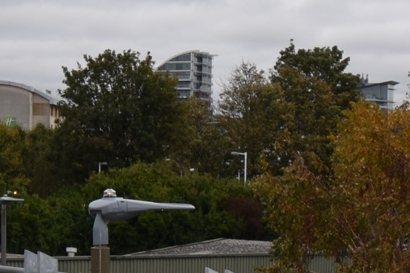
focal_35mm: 117
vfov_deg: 11.5
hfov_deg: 17.5
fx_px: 1333
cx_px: 195
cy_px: 323
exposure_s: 1/160
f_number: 6.3
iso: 100
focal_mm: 13
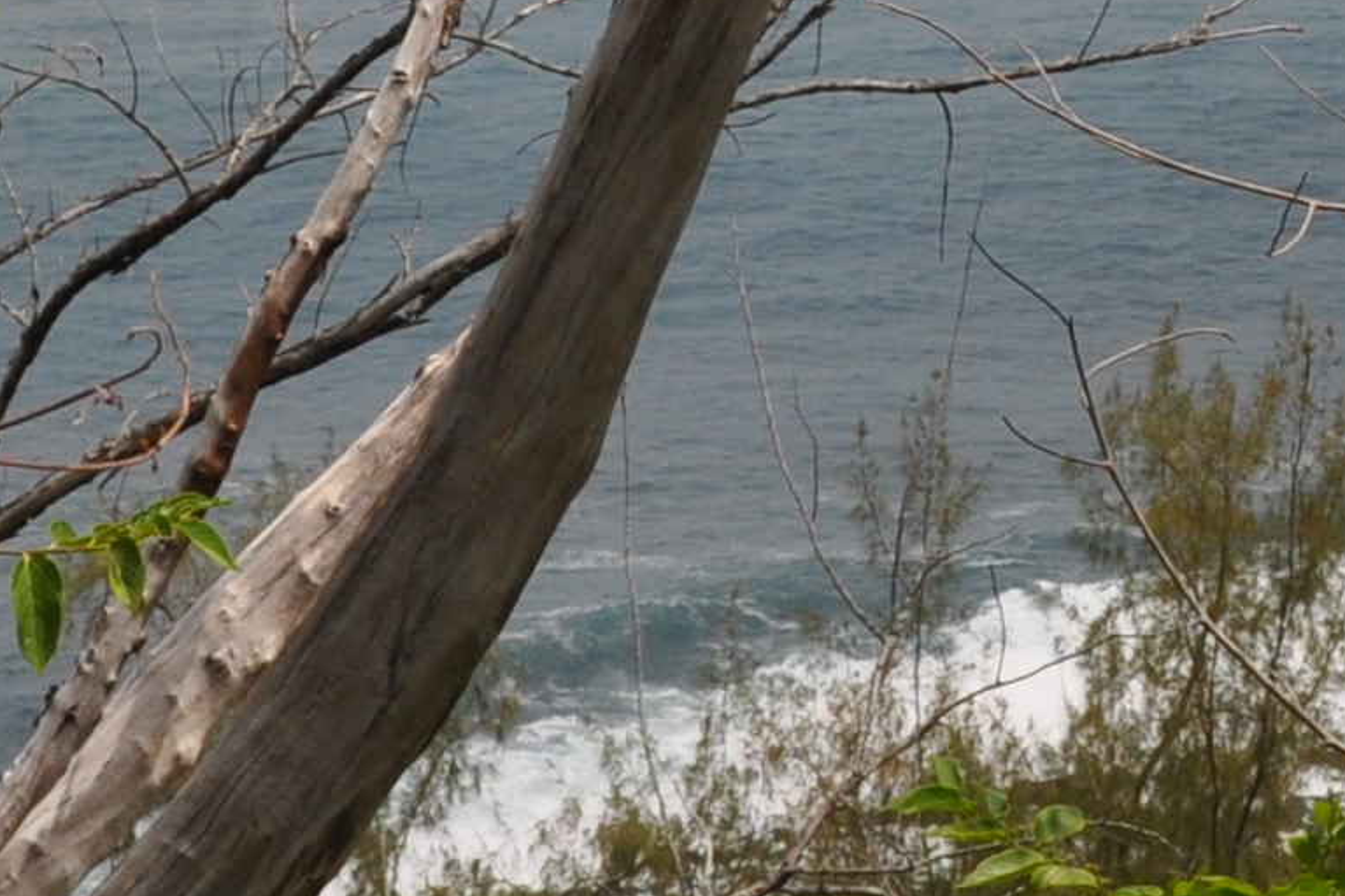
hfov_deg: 7.7
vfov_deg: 5.1
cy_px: -39
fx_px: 10010
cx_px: 1145
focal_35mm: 268
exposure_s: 1/400
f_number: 10
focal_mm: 32
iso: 200
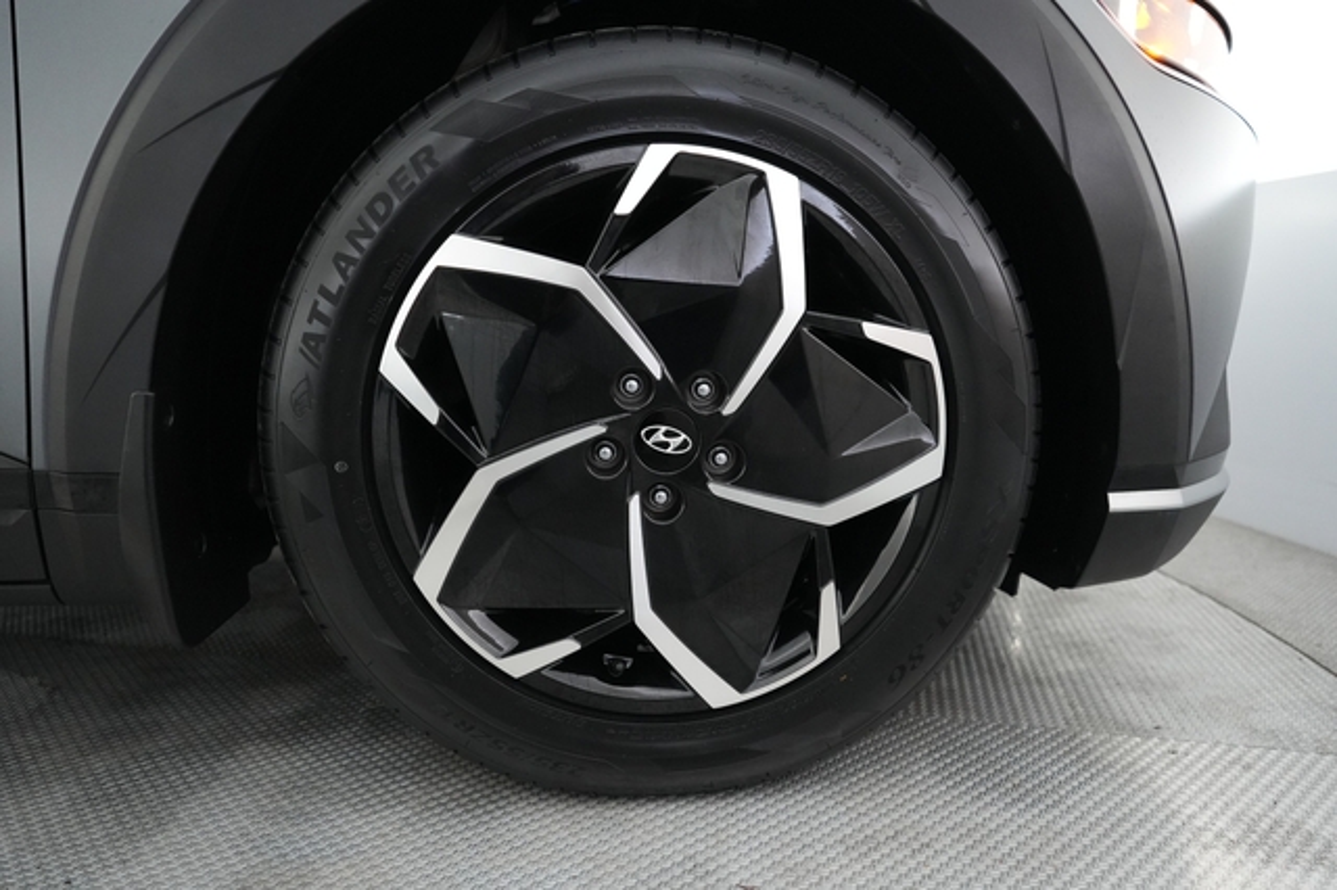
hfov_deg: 71.5
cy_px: 445
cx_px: 668
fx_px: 928
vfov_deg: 51.2
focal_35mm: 25
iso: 5000
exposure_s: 1/160
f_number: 2.8
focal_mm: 25
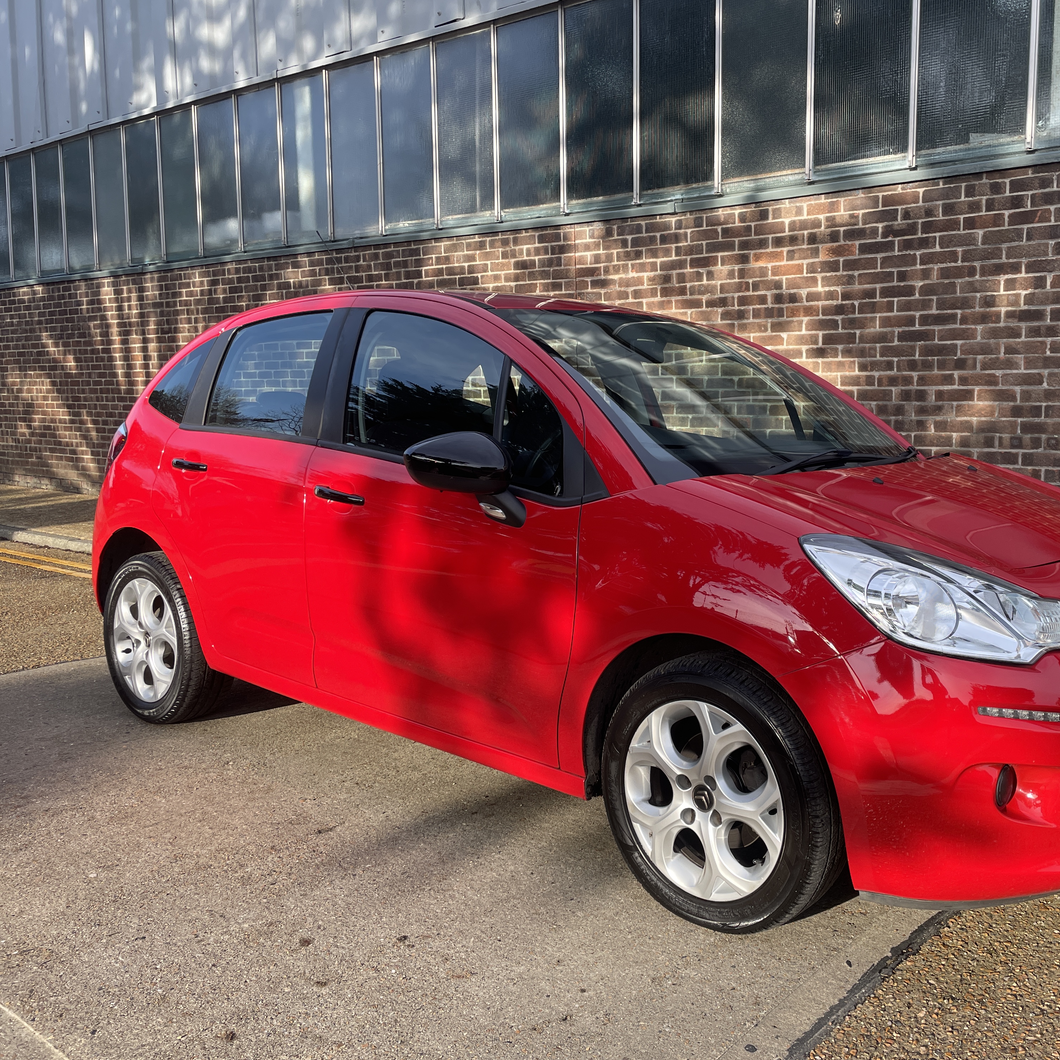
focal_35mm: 31
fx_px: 1074
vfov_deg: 52.5
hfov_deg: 51.6
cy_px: 528
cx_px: 701
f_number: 1.6
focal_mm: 4.2
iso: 32
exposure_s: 1/759
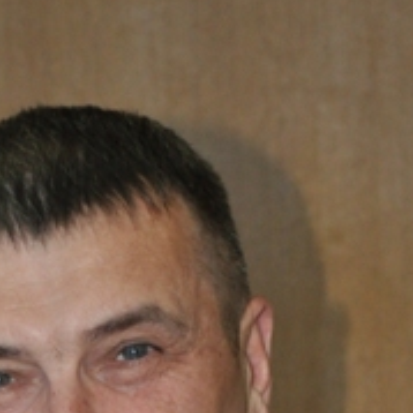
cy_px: 609
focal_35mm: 201
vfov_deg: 8.5
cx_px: 108
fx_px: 2713
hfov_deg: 8.7
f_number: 5.3
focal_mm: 40
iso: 800
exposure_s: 1/60
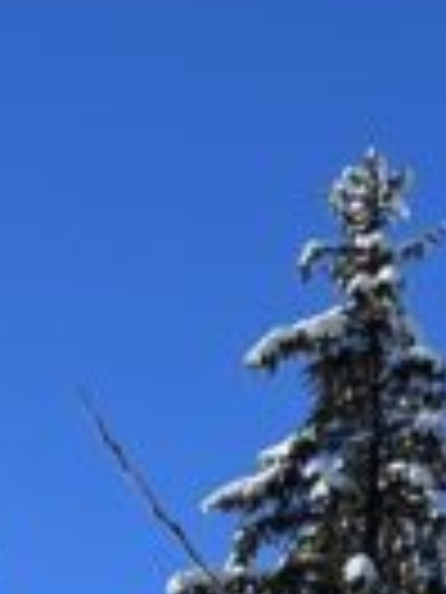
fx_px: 3470
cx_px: 41
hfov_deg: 7.3
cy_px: 1521
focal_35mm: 202
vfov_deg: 8.7
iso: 50
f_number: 1.5
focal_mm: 5.7
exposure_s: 1/5882
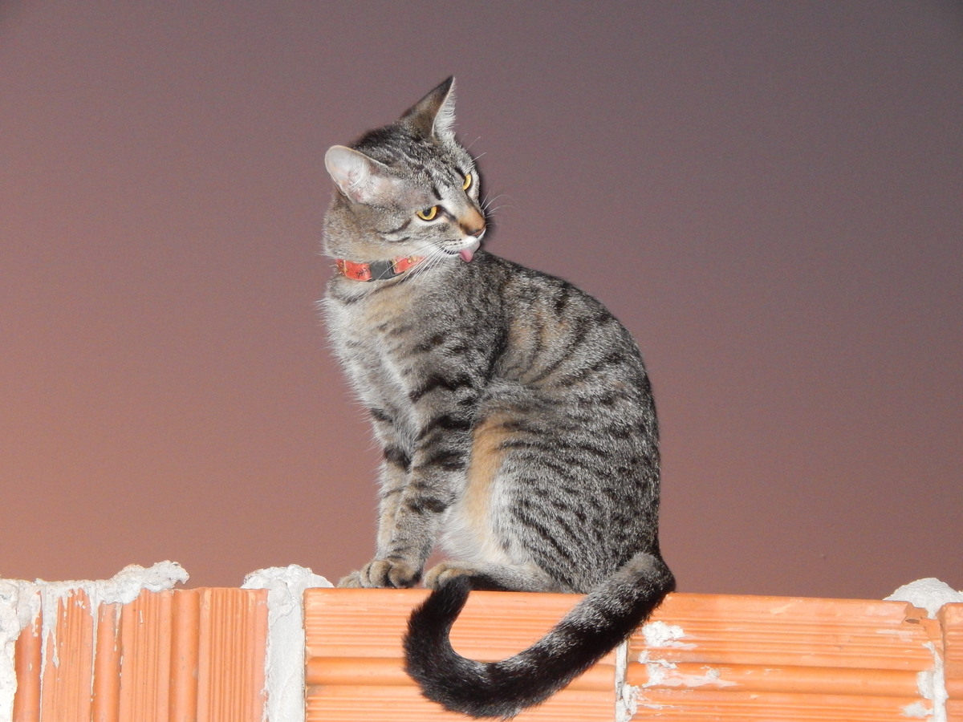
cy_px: 361
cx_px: 482
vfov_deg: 11.2
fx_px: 3672
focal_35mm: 132
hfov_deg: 14.9
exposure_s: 1/30
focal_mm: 23.4
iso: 720
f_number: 4.8
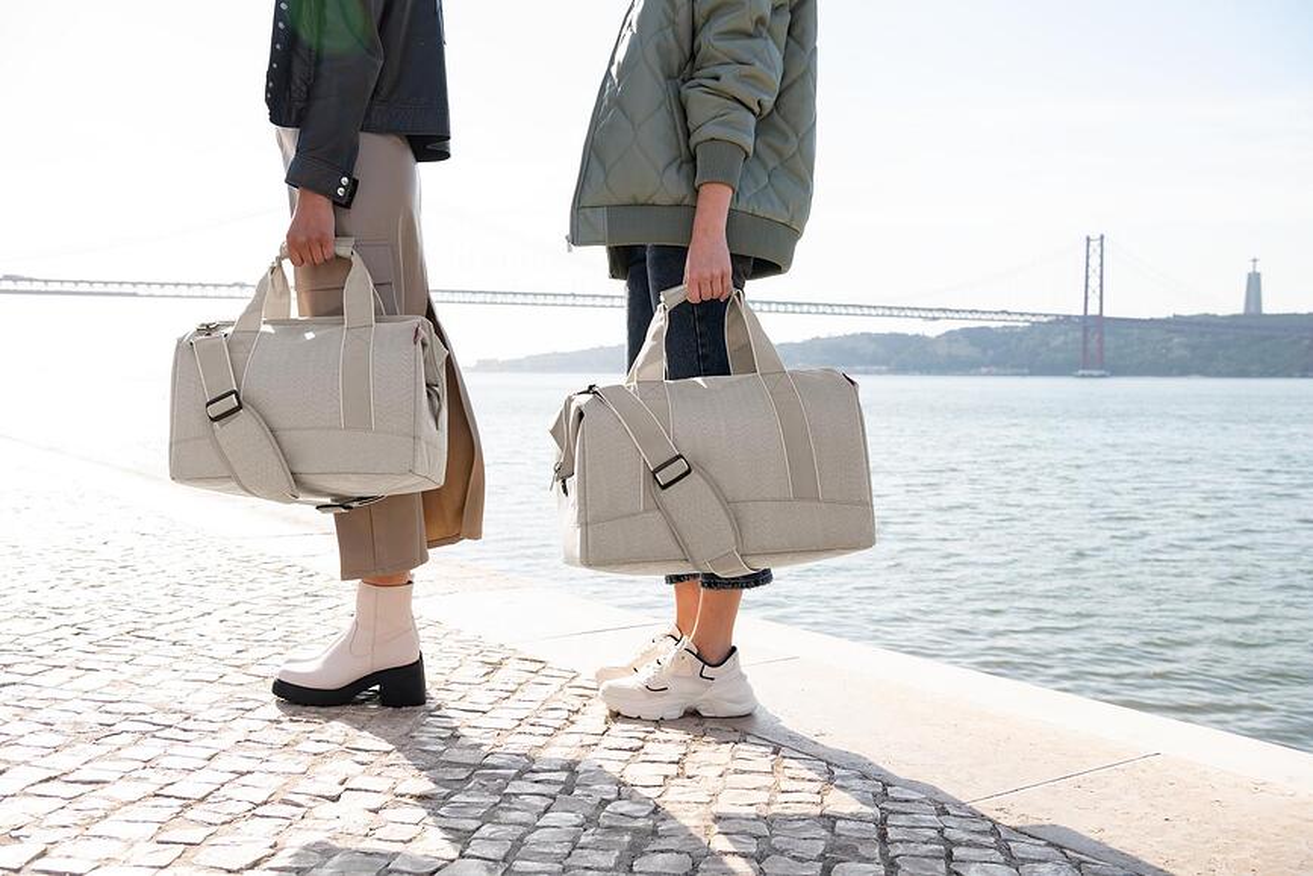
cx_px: 656
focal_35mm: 36
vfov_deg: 36.9
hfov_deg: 53.1
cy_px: 438
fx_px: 1313
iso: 400
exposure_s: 1/800
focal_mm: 36
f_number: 6.3
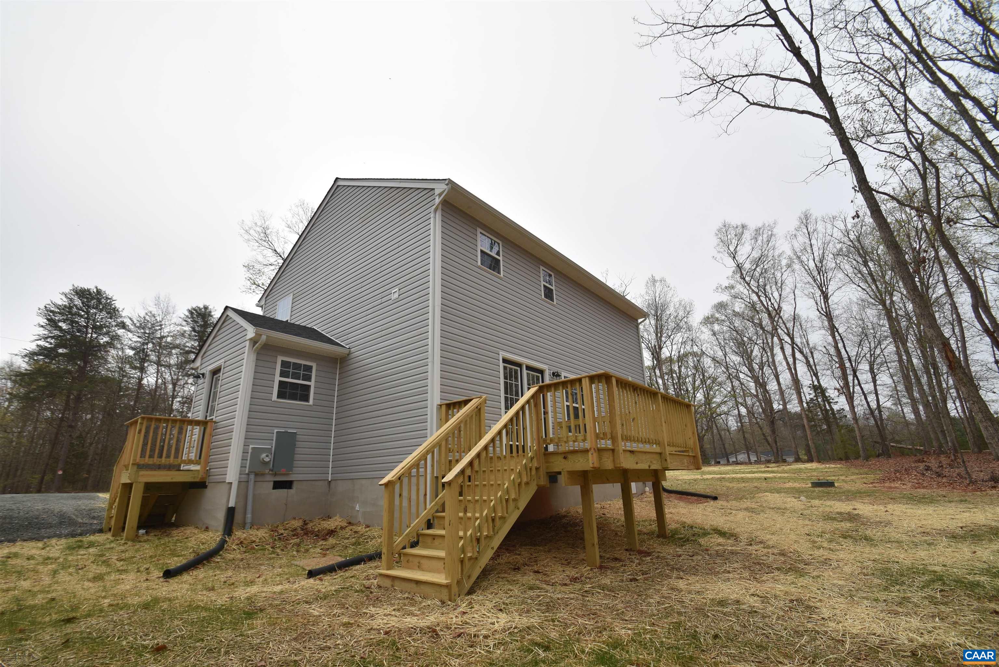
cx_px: 500
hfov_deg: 100.4
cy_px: 334
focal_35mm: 15
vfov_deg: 77.3
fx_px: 416
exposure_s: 1/200
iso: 100
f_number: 7.1
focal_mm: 10
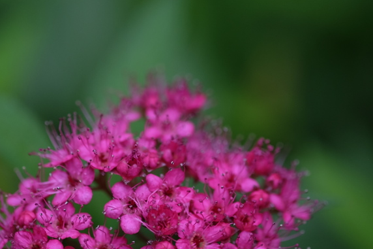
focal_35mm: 161
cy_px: 131
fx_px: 1668
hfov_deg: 12.8
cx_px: 209
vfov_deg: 8.5
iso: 200
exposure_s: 1/500
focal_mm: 60
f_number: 2.4
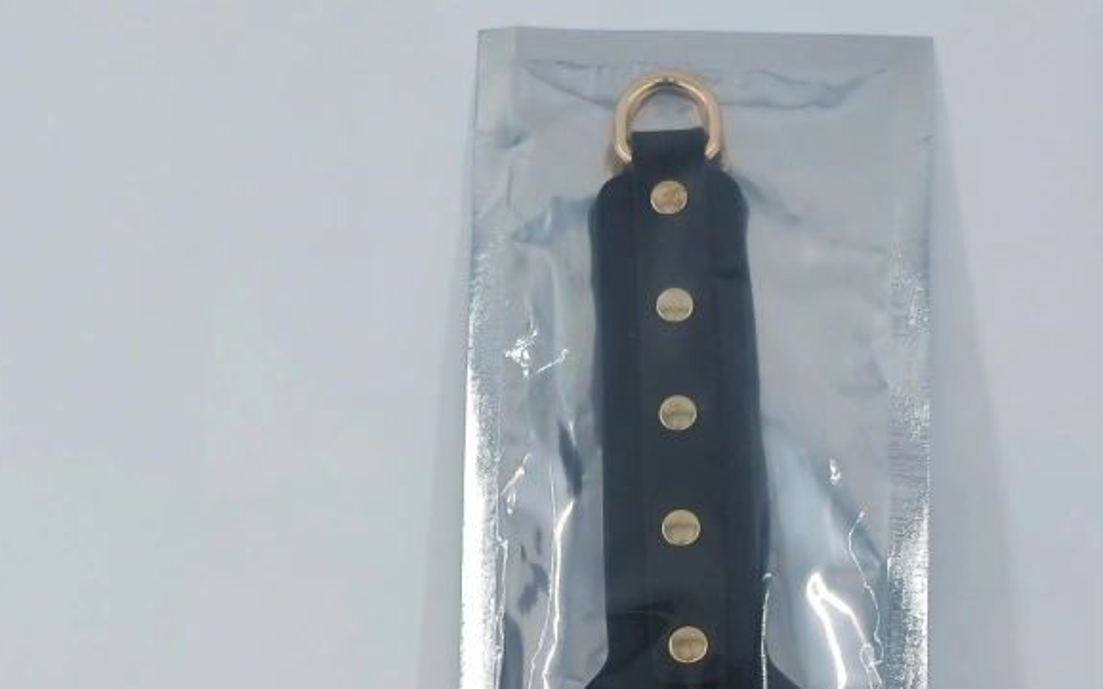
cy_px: 731
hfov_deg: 36.8
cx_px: 662
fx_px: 1653
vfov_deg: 22.4
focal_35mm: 55
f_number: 1.8
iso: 50
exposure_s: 1/494
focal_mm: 4.65
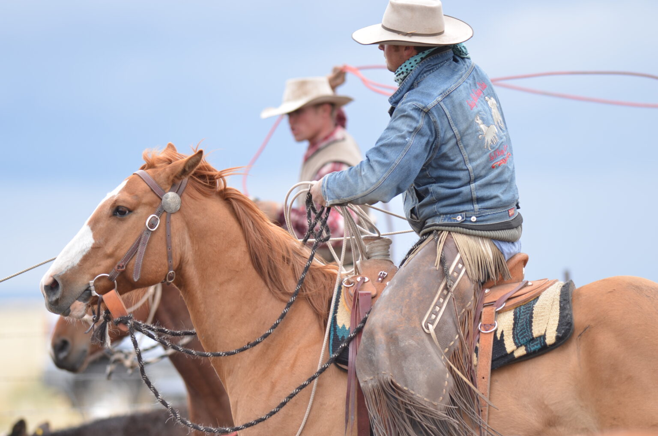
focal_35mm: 450
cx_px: 329
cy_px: 218
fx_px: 8207
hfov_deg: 4.6
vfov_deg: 3.0
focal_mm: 300
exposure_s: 1/400
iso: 100
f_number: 3.2
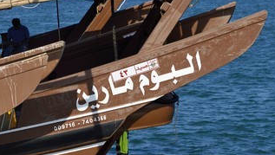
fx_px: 1416
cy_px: 69
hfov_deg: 11.1
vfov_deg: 6.3
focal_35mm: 194
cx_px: 108
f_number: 10
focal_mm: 140
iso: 200
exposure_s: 1/640
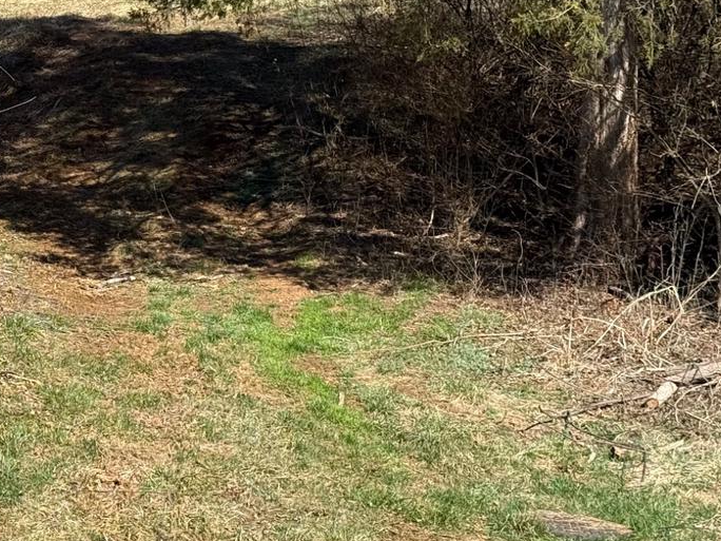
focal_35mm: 101
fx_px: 2104
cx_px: 52
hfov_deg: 19.1
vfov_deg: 14.6
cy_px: 188
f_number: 1.78
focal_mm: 6.76
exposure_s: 1/3704
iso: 100
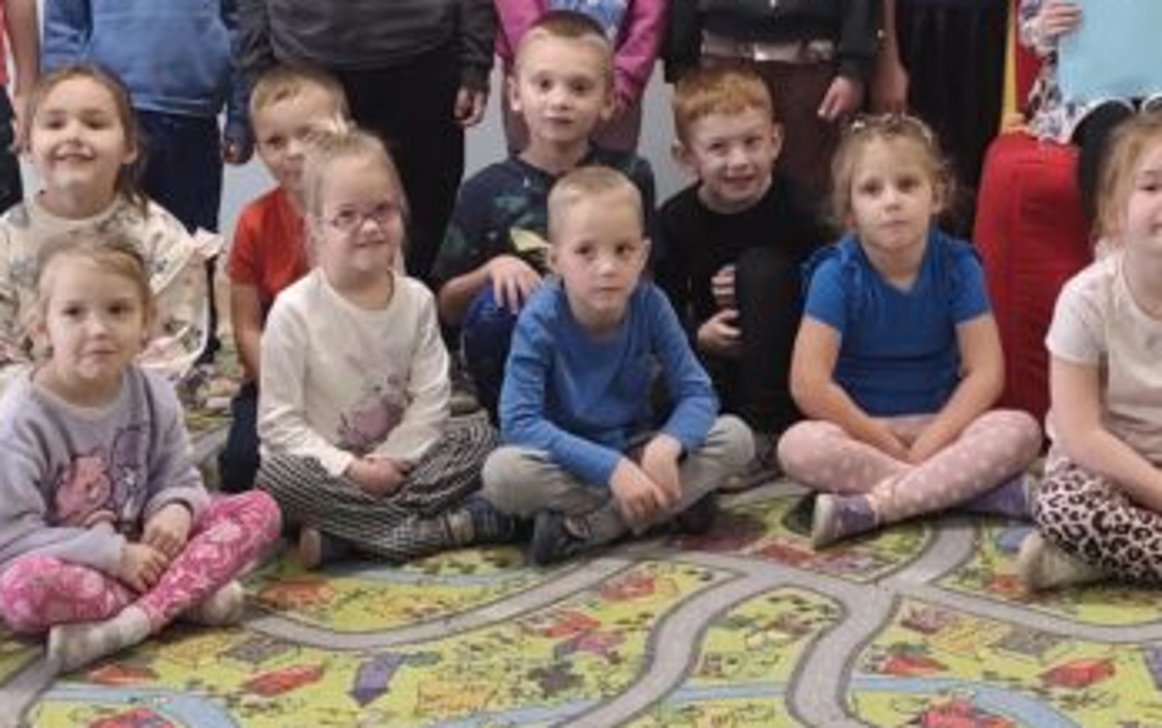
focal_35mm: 84
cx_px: 695
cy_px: 327
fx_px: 2662
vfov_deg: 15.6
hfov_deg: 24.6
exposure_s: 1/47.9
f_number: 1.65
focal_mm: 6.19
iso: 800
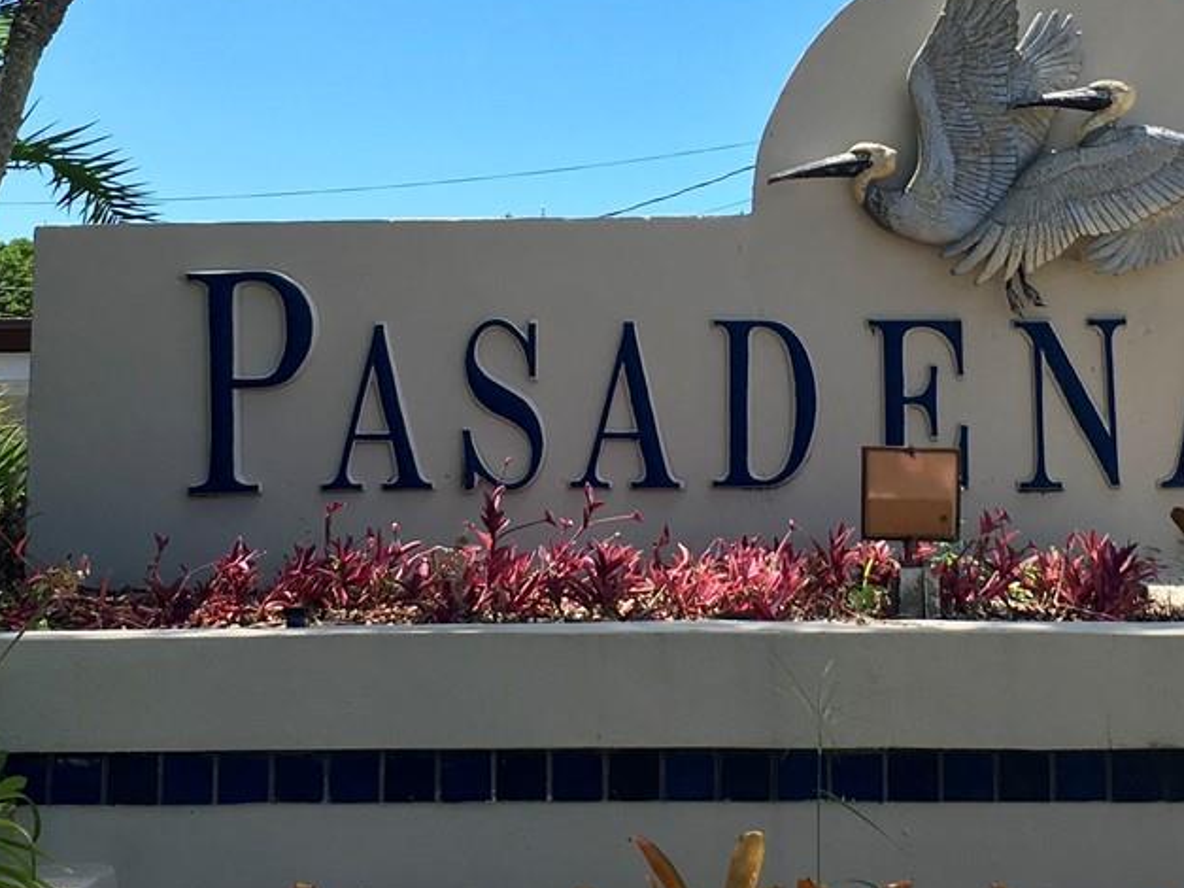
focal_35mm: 74
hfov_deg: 26.3
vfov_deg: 19.7
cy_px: 200
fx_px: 2531
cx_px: 704
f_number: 2.2
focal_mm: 4.15
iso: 25
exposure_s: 1/1099
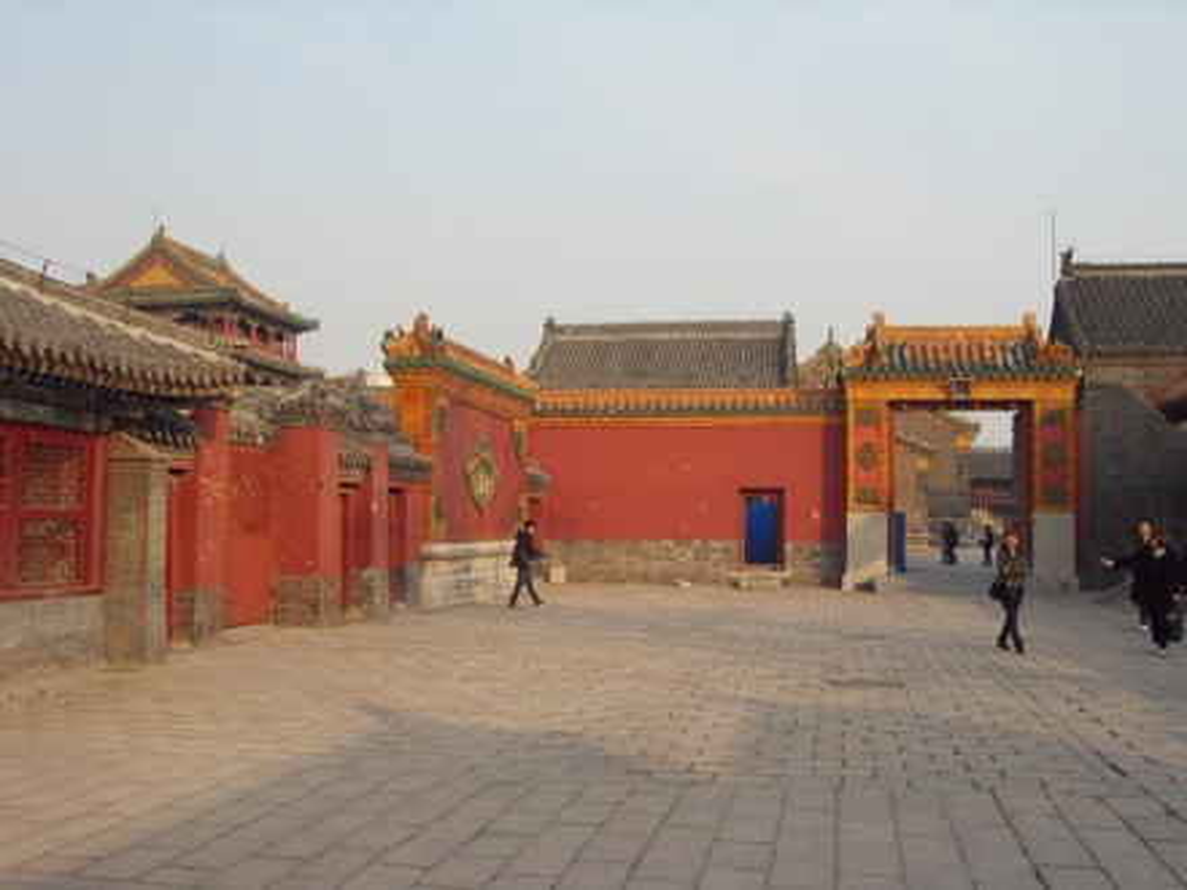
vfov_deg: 36.8
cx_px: 594
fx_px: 1337
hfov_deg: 47.9
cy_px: 445
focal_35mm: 39
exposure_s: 1/125
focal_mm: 6.6
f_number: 6.2
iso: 80
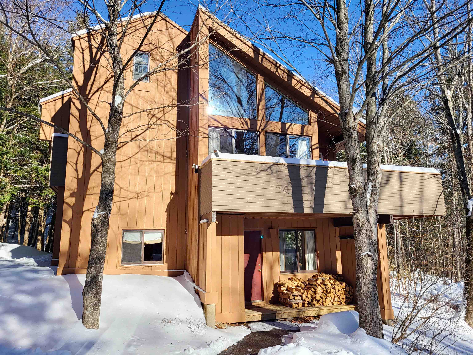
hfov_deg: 67.3
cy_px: 178
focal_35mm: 26
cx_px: 236
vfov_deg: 53.1
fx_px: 355
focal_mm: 5.4
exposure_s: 1/1668
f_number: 1.8
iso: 40
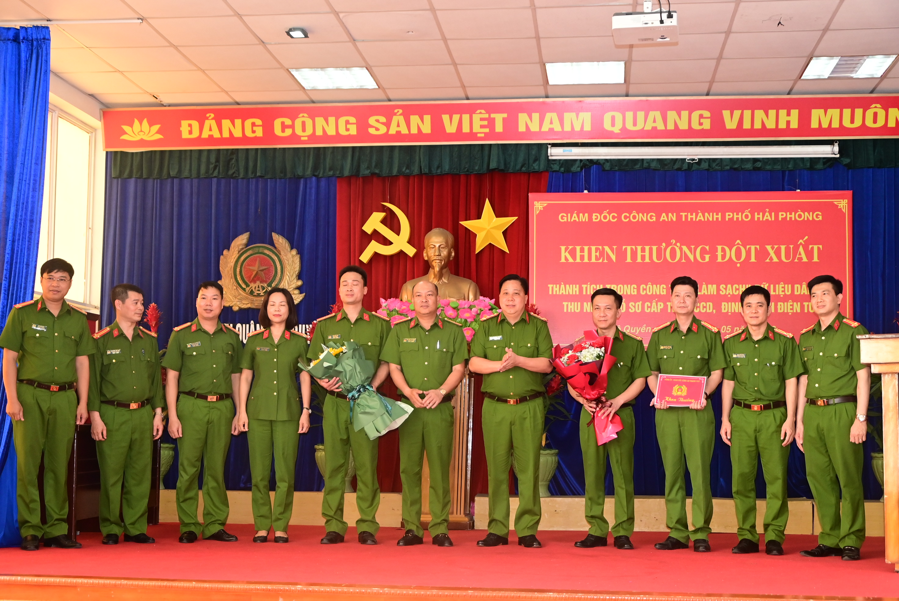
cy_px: 300
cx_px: 450
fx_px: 1275
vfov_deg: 26.5
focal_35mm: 51
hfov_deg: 38.9
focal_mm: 34
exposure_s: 1/200
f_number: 4.2
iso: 1250
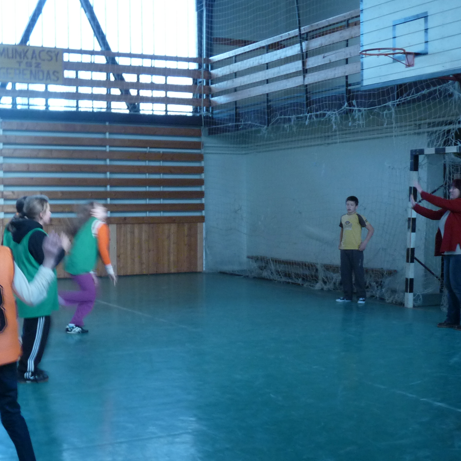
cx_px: 236
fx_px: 874
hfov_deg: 29.6
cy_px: 284
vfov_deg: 29.5
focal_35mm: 58
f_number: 3
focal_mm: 5.5
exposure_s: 1/30
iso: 250
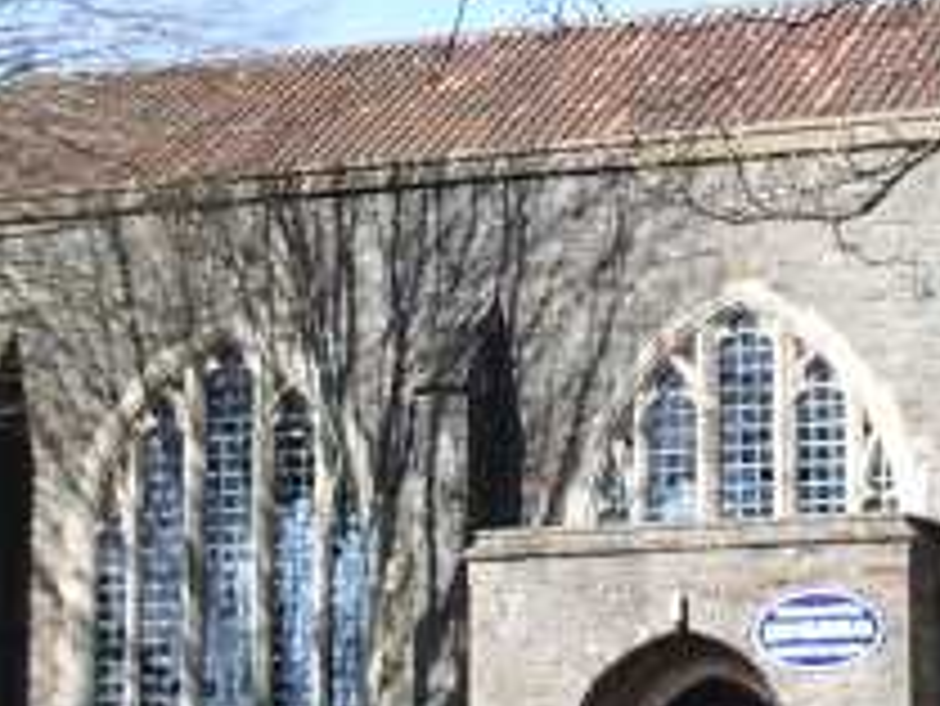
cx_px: 634
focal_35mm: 134
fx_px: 3641
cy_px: 171
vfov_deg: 11.1
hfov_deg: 14.7
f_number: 4.3
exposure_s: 1/200
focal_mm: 5.8
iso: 50
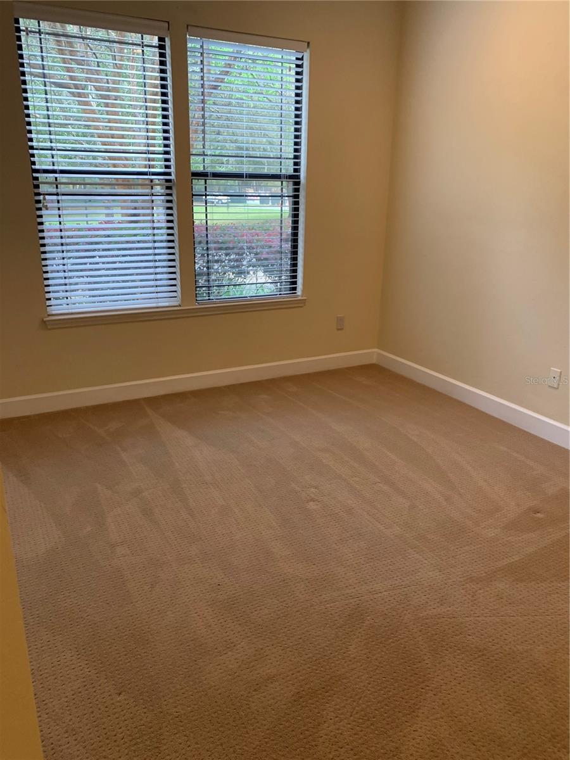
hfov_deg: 53.1
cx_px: 285
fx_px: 571
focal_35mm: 26
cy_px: 380
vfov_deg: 67.3
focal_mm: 4.25
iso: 80
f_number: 1.8
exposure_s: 1/60
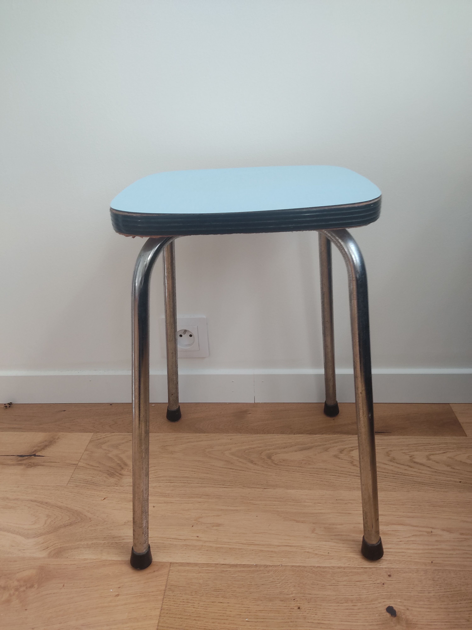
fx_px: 473
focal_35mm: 26
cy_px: 315
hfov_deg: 53.1
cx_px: 236
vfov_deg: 67.3
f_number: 1.79
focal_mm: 4.74
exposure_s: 1/33
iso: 360
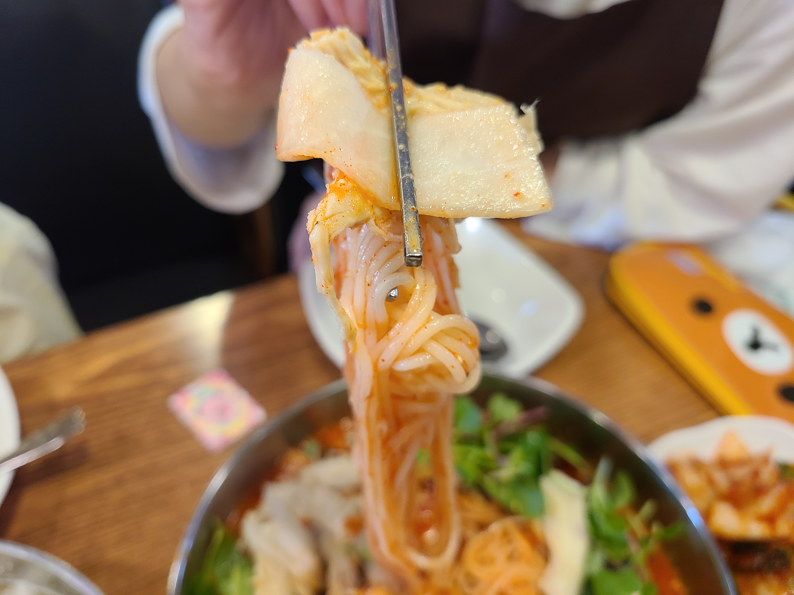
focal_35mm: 26
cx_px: 397
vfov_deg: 53.1
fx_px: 596
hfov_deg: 67.3
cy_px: 298
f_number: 1.8
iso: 160
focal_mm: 5.4
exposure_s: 1/60
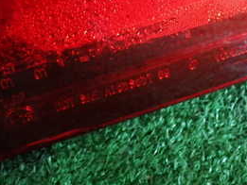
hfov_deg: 27.9
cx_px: 174
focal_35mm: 69
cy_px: 5
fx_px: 493
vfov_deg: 20.7
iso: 250
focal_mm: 5.4
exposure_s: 1/30
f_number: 2.3
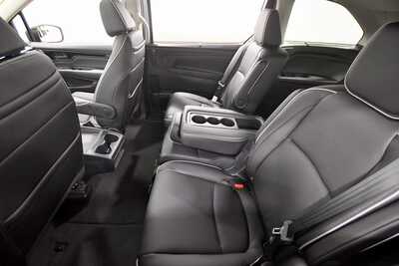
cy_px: 133
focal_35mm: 15
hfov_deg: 100.4
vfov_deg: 77.4
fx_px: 166
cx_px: 200
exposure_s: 1/60
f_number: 4
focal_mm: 10
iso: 3600
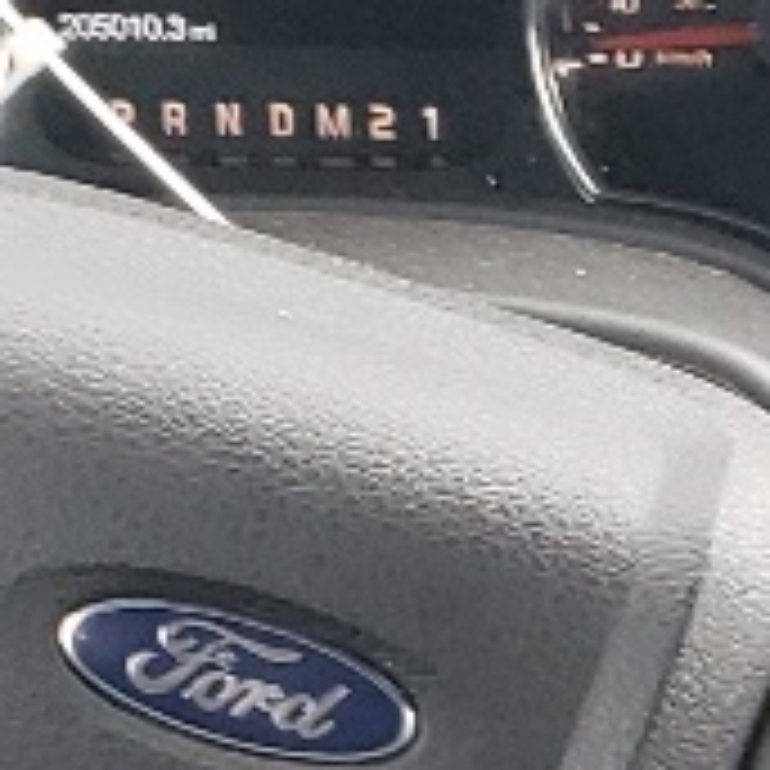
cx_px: 1842
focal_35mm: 215
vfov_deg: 7.6
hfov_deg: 7.6
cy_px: 1765
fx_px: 5411
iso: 56
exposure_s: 1/50
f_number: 1.5
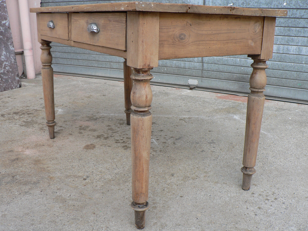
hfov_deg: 50.1
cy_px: 119
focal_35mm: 37
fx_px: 329
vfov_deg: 38.7
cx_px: 157
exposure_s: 1/100
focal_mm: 6
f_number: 2.8
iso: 80
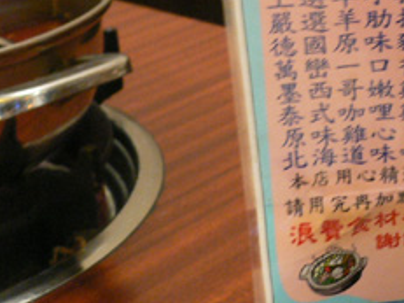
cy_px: -74
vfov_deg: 15.5
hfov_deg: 20.9
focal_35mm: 91
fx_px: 1062
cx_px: 399
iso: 200
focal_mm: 5.8
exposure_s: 1/10
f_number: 2.8
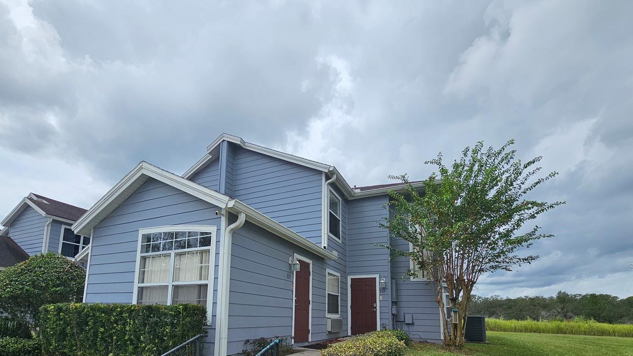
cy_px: 266
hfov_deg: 95.8
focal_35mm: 17
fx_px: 285
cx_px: 293
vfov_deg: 60.5
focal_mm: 2.2
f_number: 2.2
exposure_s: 1/3273
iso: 50
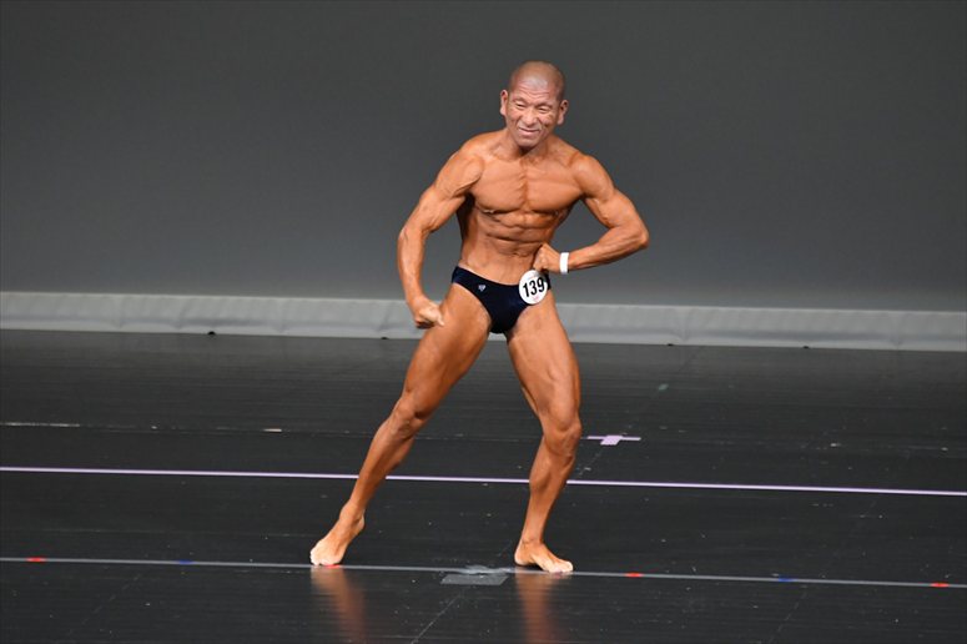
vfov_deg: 3.7
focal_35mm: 375
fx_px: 10068
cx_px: 484
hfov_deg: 5.5
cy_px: 322
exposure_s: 1/400
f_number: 5.6
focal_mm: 250
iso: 4000
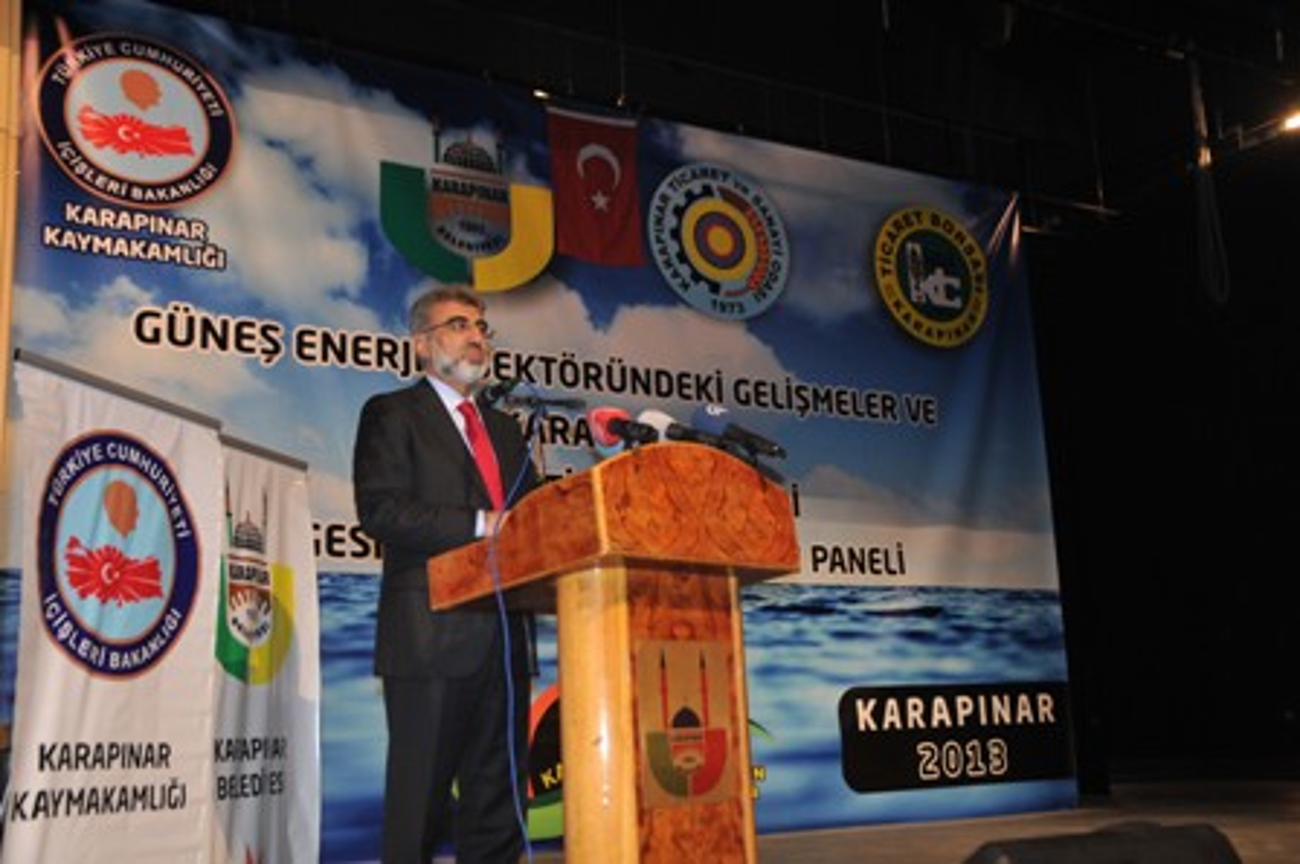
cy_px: 432
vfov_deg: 34.2
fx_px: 1407
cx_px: 650
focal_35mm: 39
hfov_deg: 49.6
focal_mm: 26
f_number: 4
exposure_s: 1/60
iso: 400
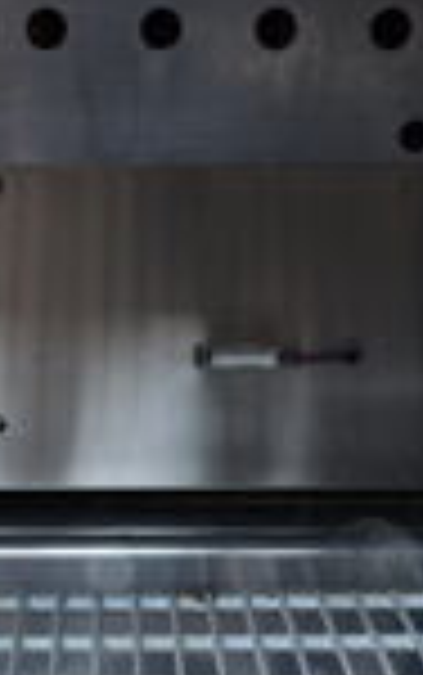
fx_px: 2062
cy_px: 752
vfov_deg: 17.9
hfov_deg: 11.7
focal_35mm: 112
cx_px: 108
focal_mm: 18
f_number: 3.5
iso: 160
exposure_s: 1/30
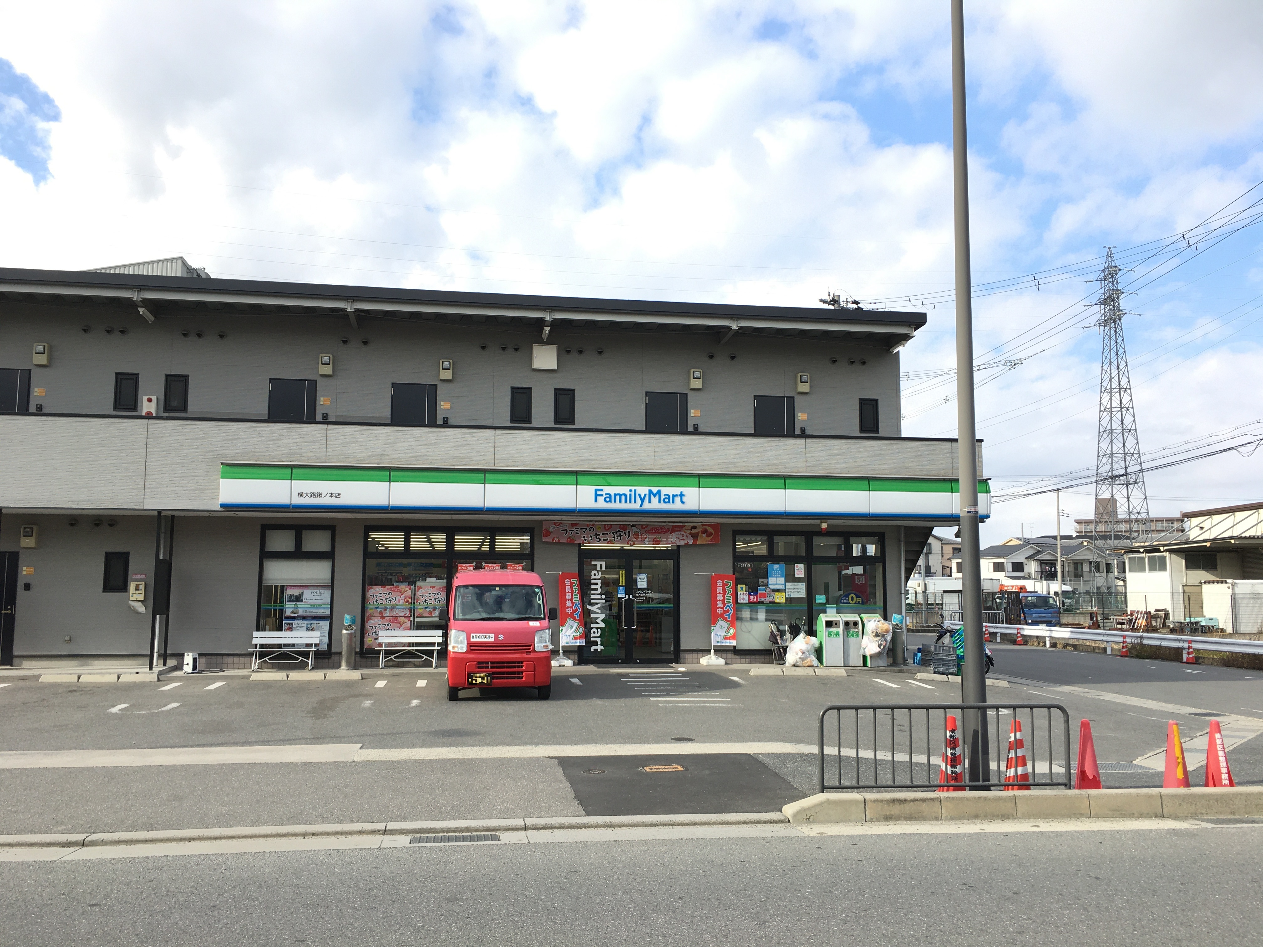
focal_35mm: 29
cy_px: 474
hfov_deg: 61.7
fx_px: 1058
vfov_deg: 48.2
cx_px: 632
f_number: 2.2
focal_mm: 4.15
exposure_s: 1/574
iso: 25
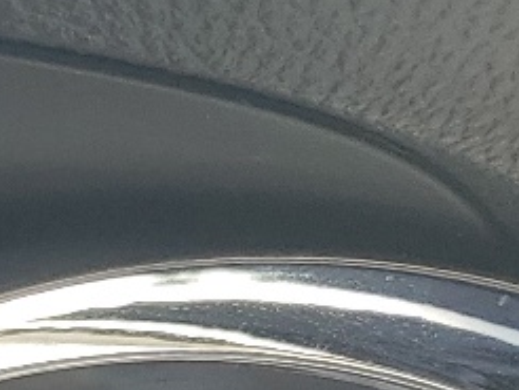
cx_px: -1061
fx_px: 2536
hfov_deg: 9.2
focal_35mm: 169
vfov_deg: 8.3
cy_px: 850
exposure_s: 1/120
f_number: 1.5
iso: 50
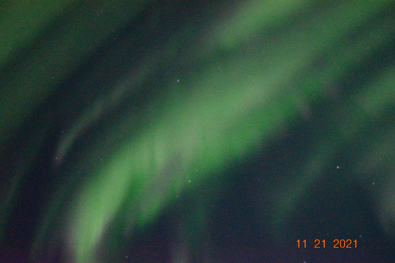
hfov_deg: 61.9
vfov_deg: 43.6
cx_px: 198
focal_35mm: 30
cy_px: 132
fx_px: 329
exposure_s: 1/8
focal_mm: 20
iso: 12800
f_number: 1.8
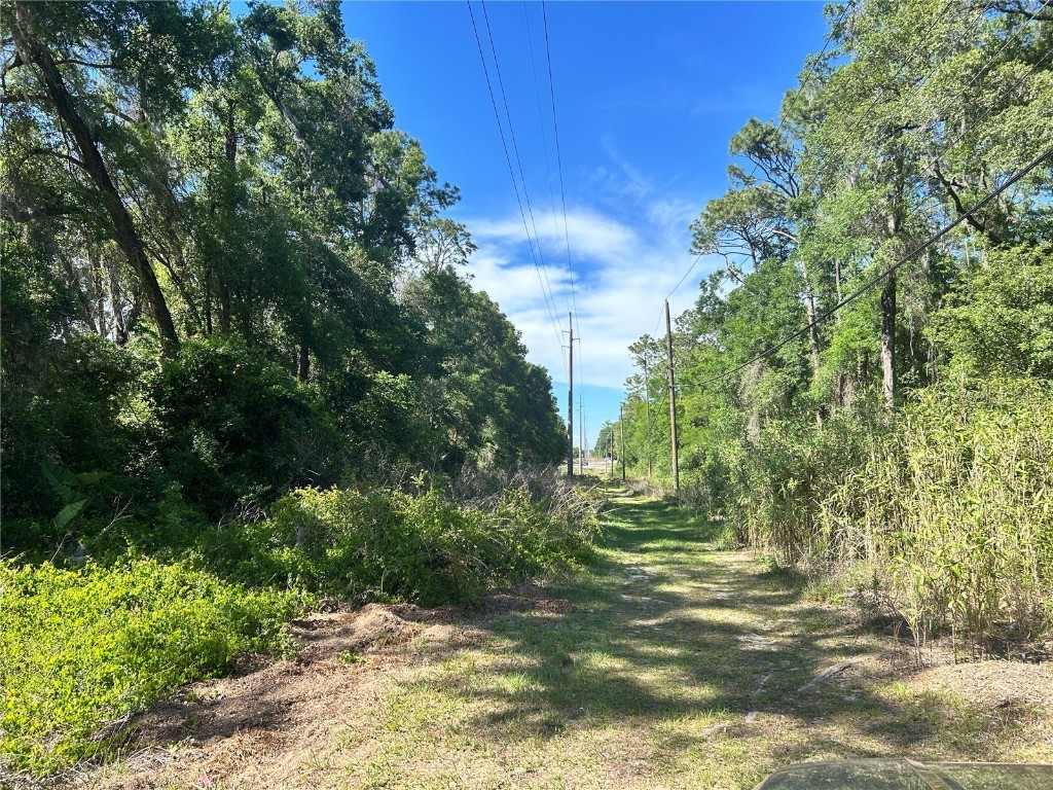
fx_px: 791
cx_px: 526
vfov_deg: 53.1
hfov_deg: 67.3
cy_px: 395
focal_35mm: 26
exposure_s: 1/1934
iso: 50
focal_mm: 5.7
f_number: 1.5
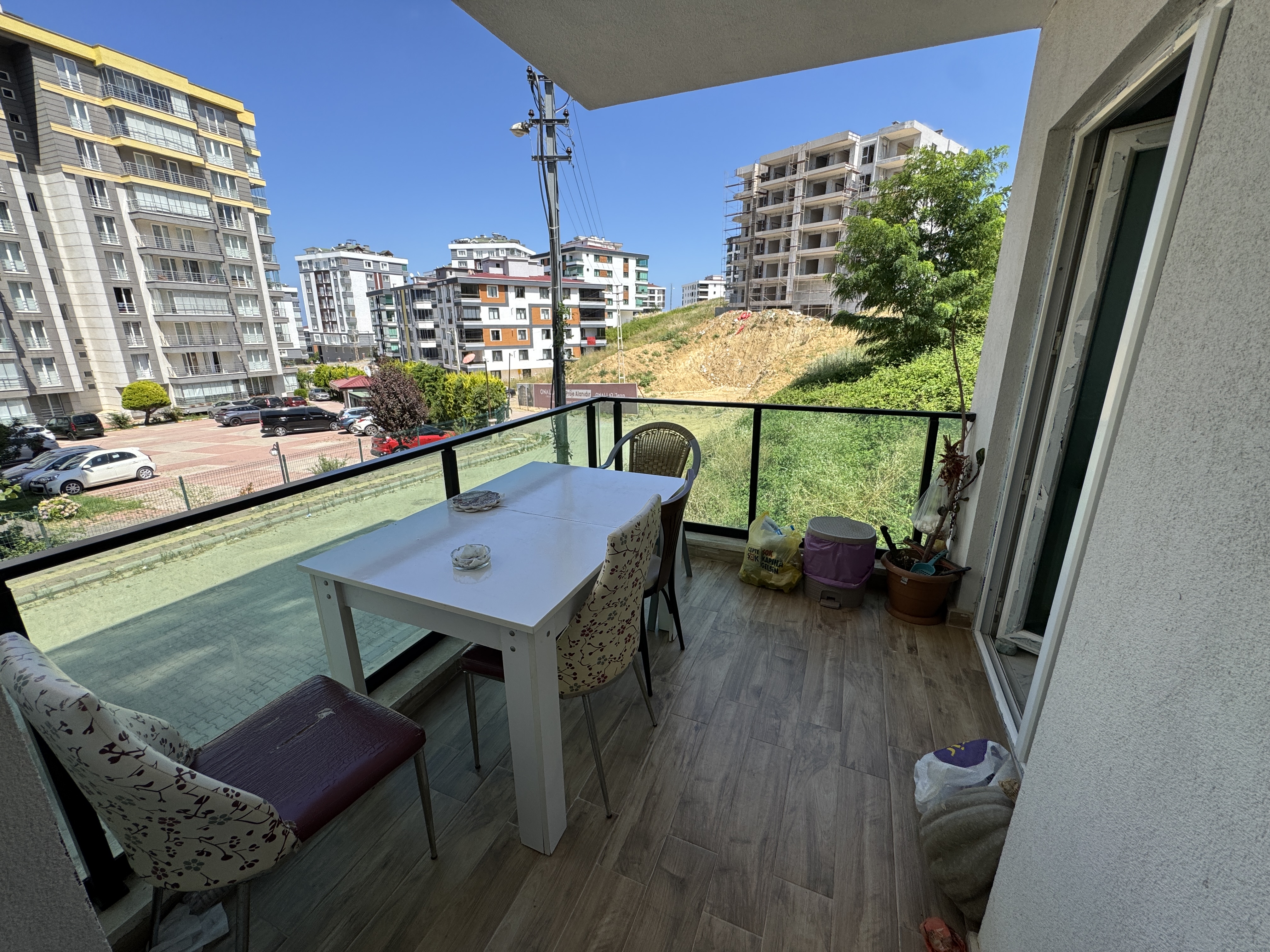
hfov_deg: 102.1
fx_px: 514
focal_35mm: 14
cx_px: 635
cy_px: 476
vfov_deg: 85.7
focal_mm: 2.22
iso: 40
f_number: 2.2
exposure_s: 1/1126
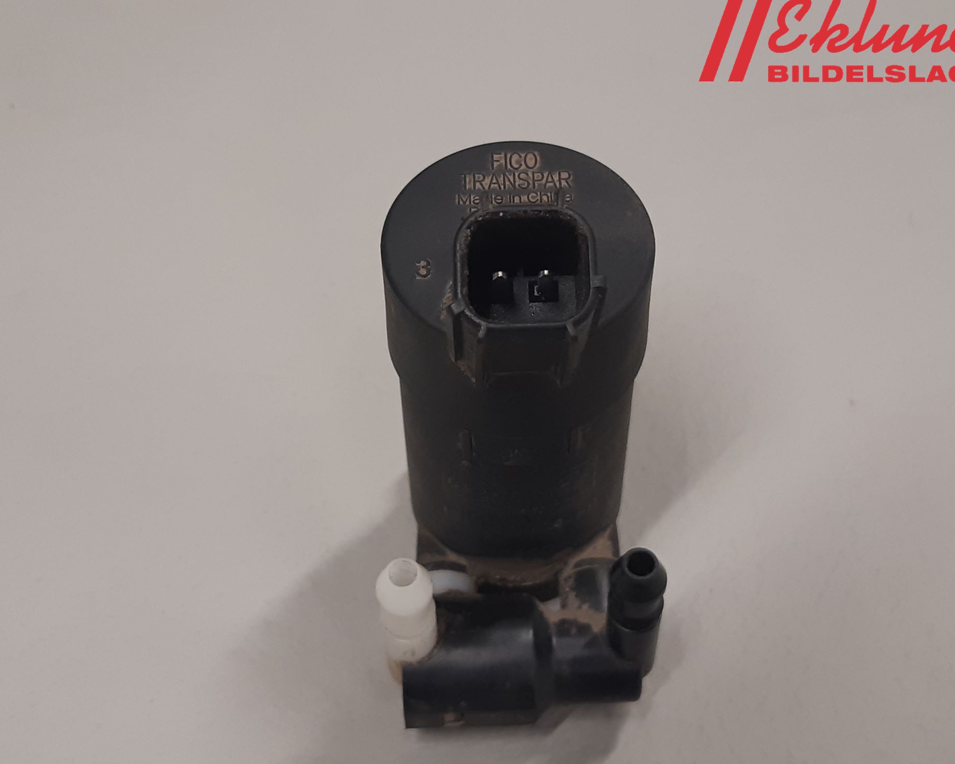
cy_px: 390
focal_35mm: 28
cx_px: 488
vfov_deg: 51.5
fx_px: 791
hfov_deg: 62.2
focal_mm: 3.93
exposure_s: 1/50
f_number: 1.7
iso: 100
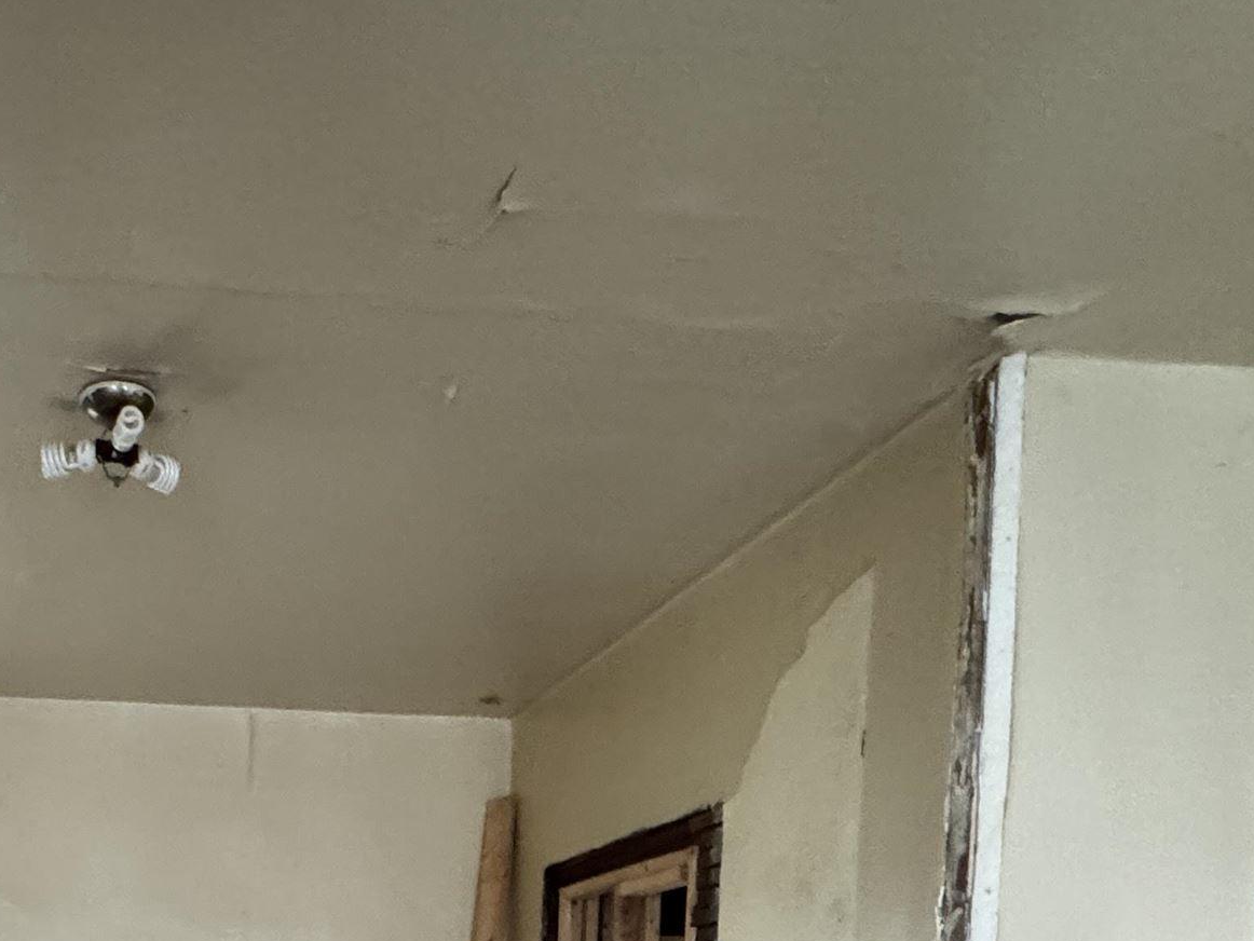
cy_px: 1181
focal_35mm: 37
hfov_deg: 46.3
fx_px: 1341
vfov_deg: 31.2
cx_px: 176
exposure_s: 1/60
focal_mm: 2.22
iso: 800
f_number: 2.2
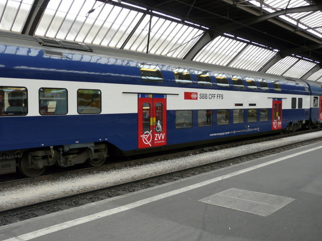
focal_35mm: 33
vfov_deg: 42.9
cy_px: 125
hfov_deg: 55.2
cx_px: 139
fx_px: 307
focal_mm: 4.6
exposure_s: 1/100
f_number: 2.8
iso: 100
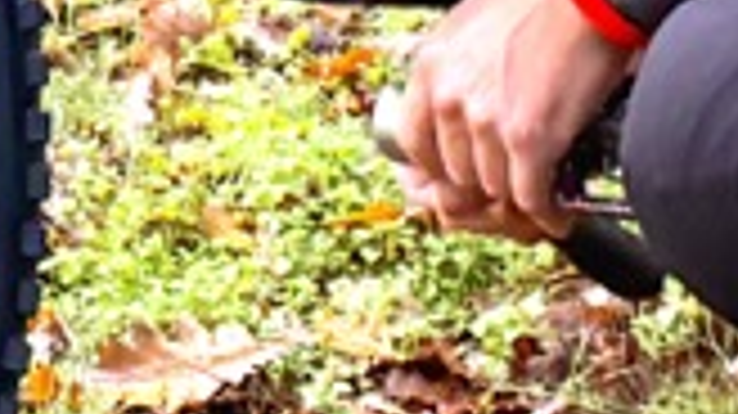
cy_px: -382
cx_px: 135
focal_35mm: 204
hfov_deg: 10.5
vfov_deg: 5.8
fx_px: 3989
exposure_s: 1/34
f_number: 1.78
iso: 1000
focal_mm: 6.76
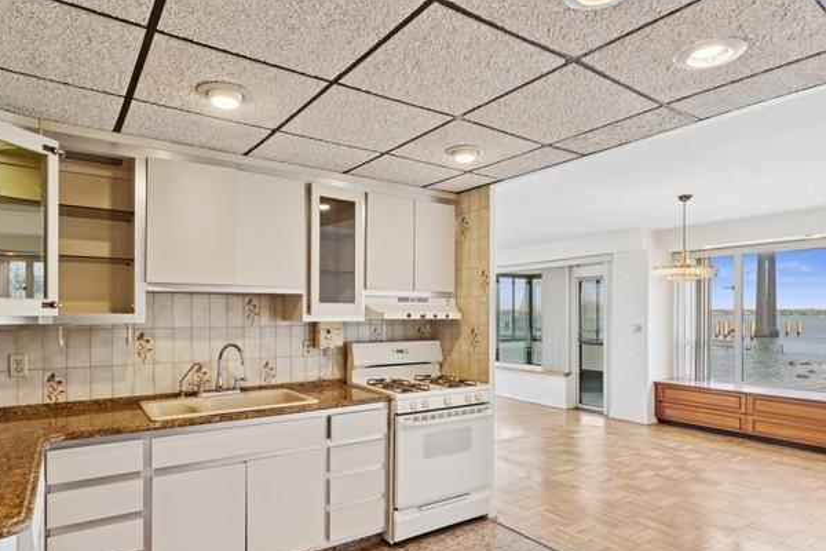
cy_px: 310
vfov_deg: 59.3
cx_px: 412
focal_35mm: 21
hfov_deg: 81.2
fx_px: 482
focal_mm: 14
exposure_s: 1/3
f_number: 11
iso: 100
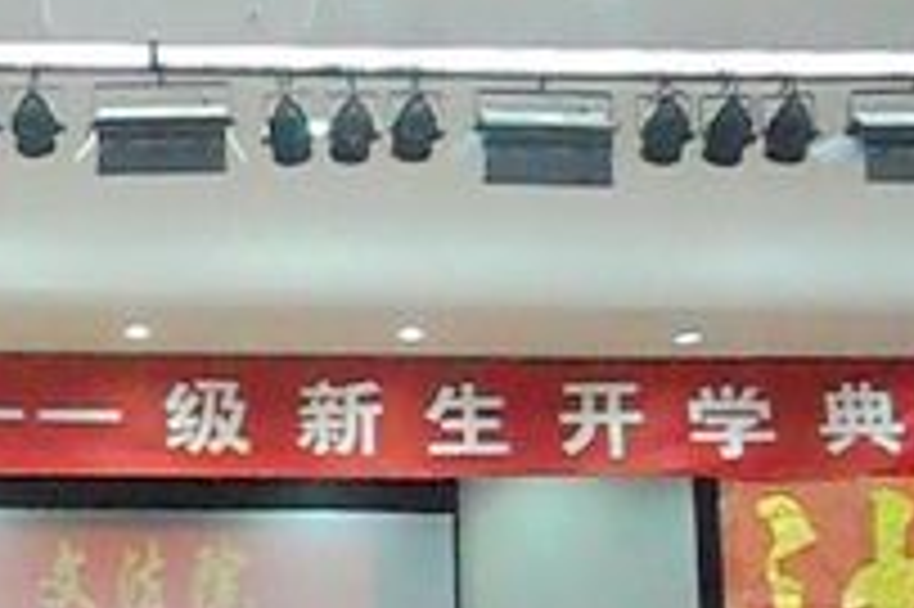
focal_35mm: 69
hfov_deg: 28.2
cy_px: 475
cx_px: 104
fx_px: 1750
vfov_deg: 19.5
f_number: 3.7
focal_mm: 5.7
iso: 1000
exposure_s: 1/30
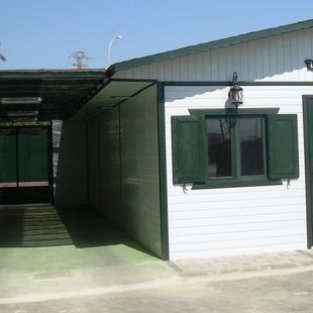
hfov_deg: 26.1
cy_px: 106
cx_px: 245
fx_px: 665
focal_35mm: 65
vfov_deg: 26.3
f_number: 4.6
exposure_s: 1/500
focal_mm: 6.3
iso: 50
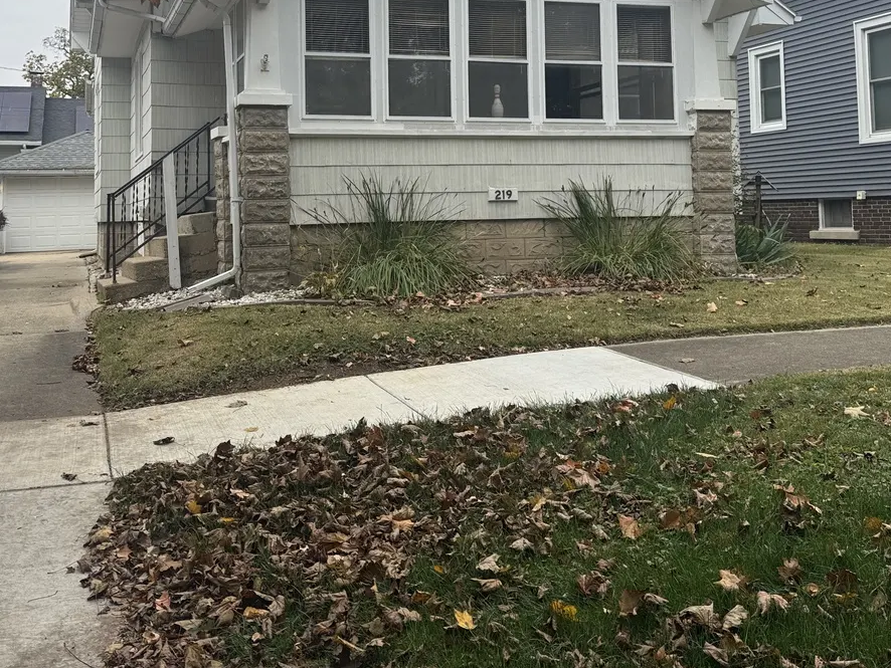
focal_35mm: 39
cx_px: 386
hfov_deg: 47.7
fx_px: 1004
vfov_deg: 35.8
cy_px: 152
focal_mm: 6.76
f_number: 1.78
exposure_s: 1/2174
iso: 80
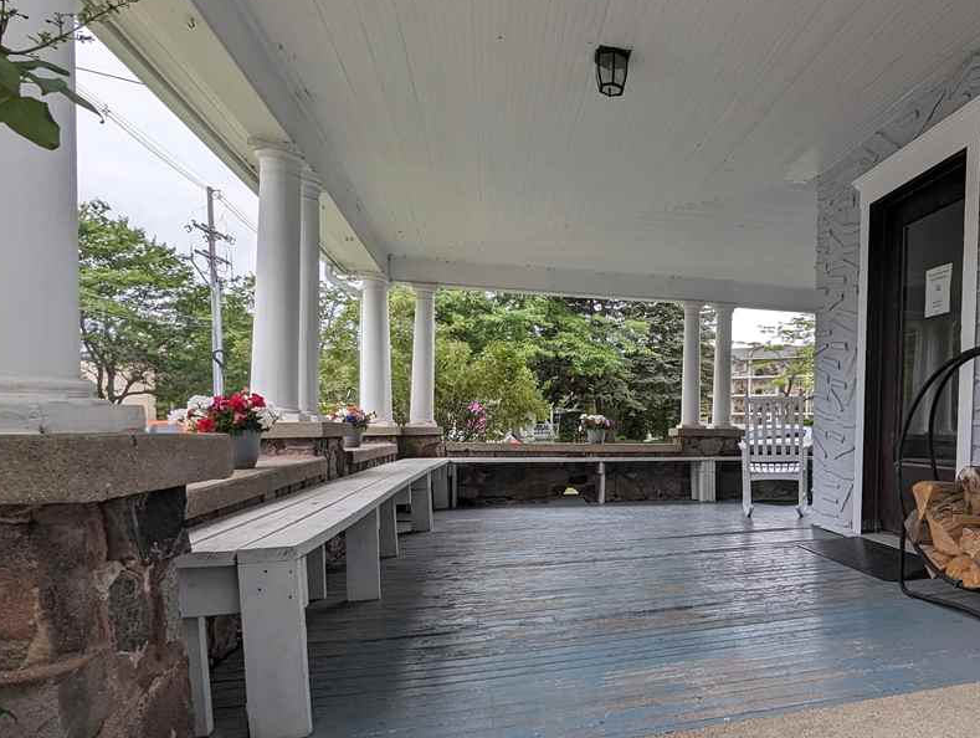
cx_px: 681
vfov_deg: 62.7
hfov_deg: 75.5
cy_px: 460
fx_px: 595
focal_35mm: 21
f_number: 2.2
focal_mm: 1.95
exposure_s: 1/193
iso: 45
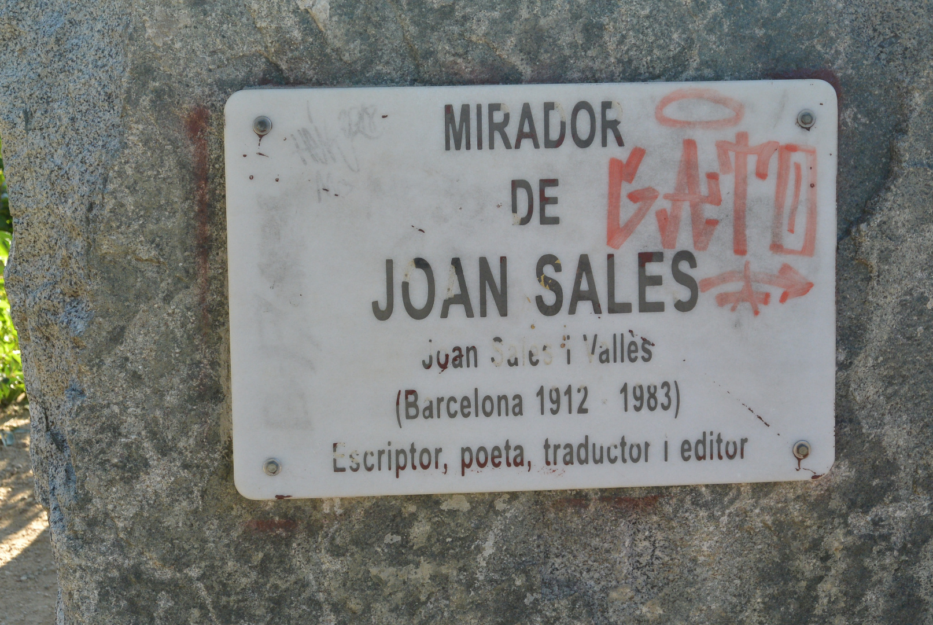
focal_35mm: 74
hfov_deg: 27.3
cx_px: 466
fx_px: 1920
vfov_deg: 18.5
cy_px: 312
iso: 220
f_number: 5.6
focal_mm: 27.5
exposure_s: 1/250
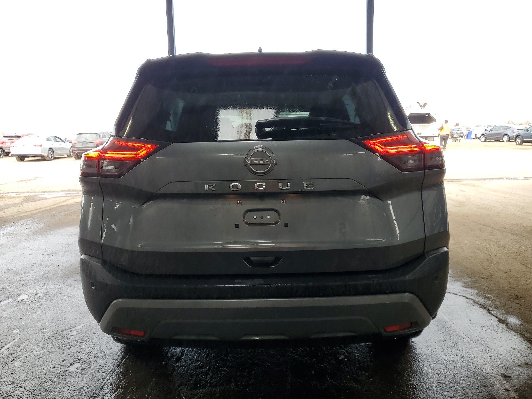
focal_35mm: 26
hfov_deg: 67.3
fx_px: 400
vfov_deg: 53.1
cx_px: 266
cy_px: 200
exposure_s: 1/123
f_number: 1.5
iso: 50
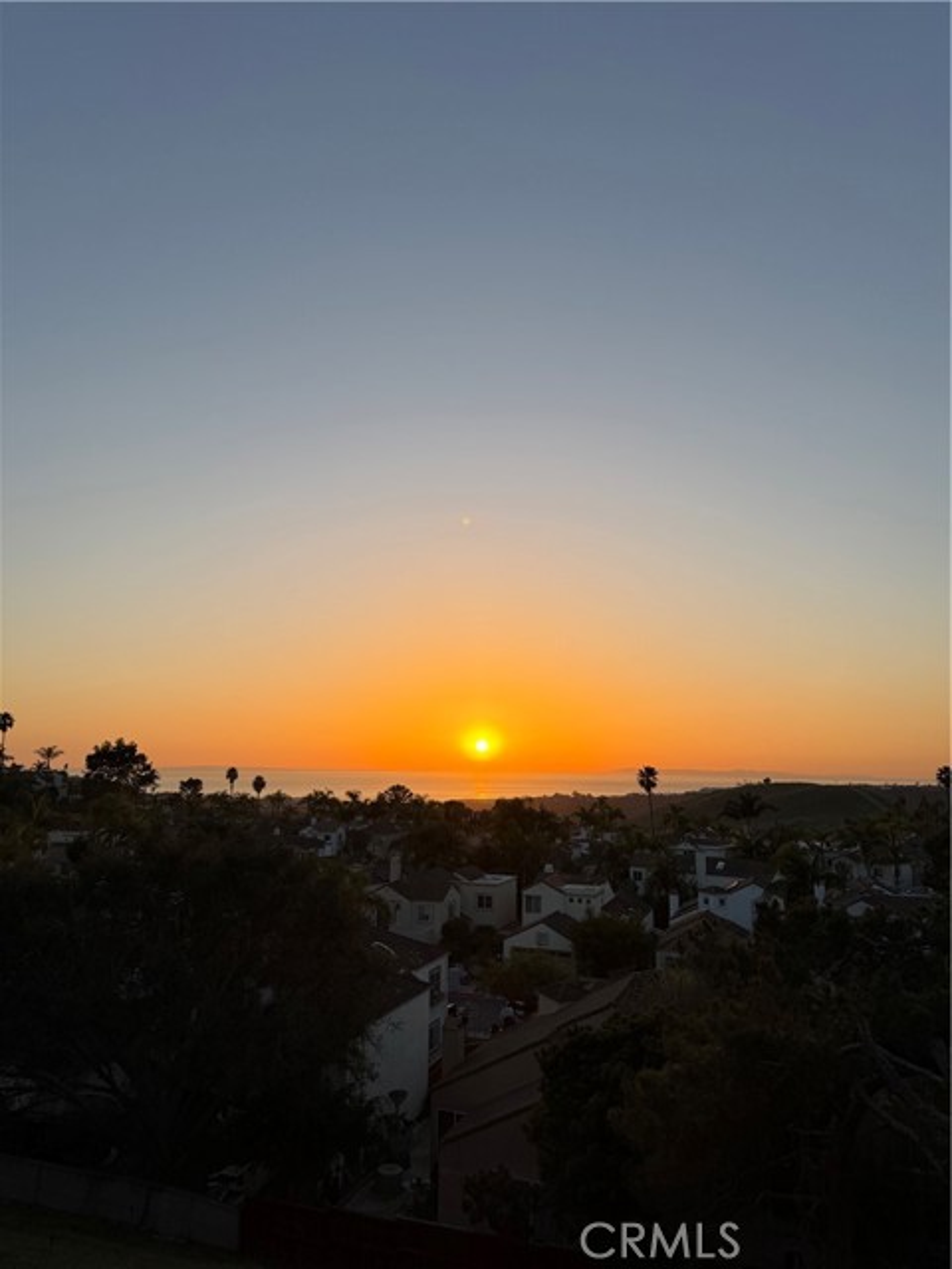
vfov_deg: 71.6
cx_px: 476
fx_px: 880
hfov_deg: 56.8
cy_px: 634
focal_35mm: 24
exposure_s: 1/2000
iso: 100
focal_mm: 6.76
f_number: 1.78
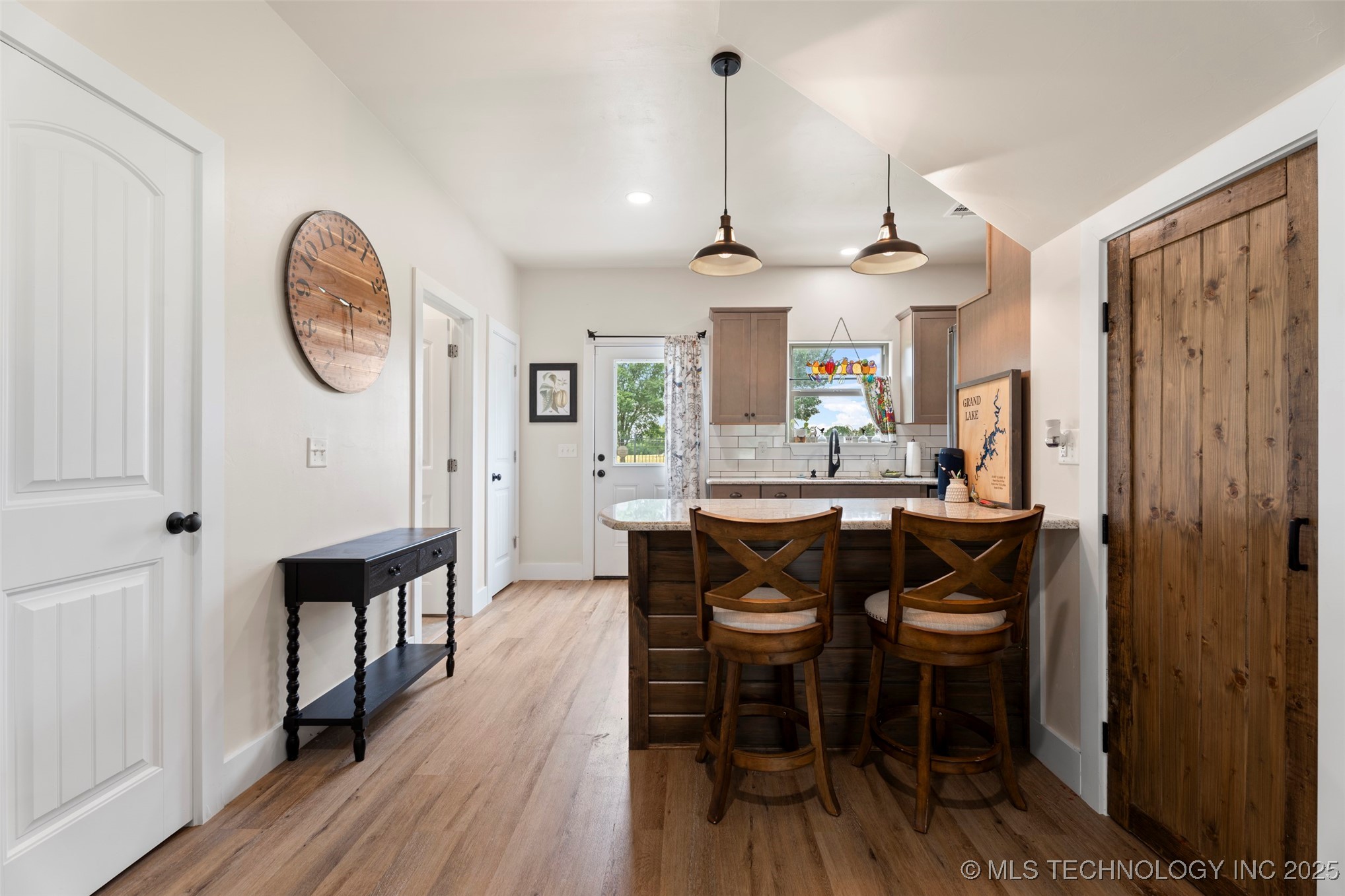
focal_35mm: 16
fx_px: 598
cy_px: 448
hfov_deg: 96.7
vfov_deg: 73.7
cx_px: 672
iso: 250
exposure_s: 1/1.67
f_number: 8
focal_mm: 16
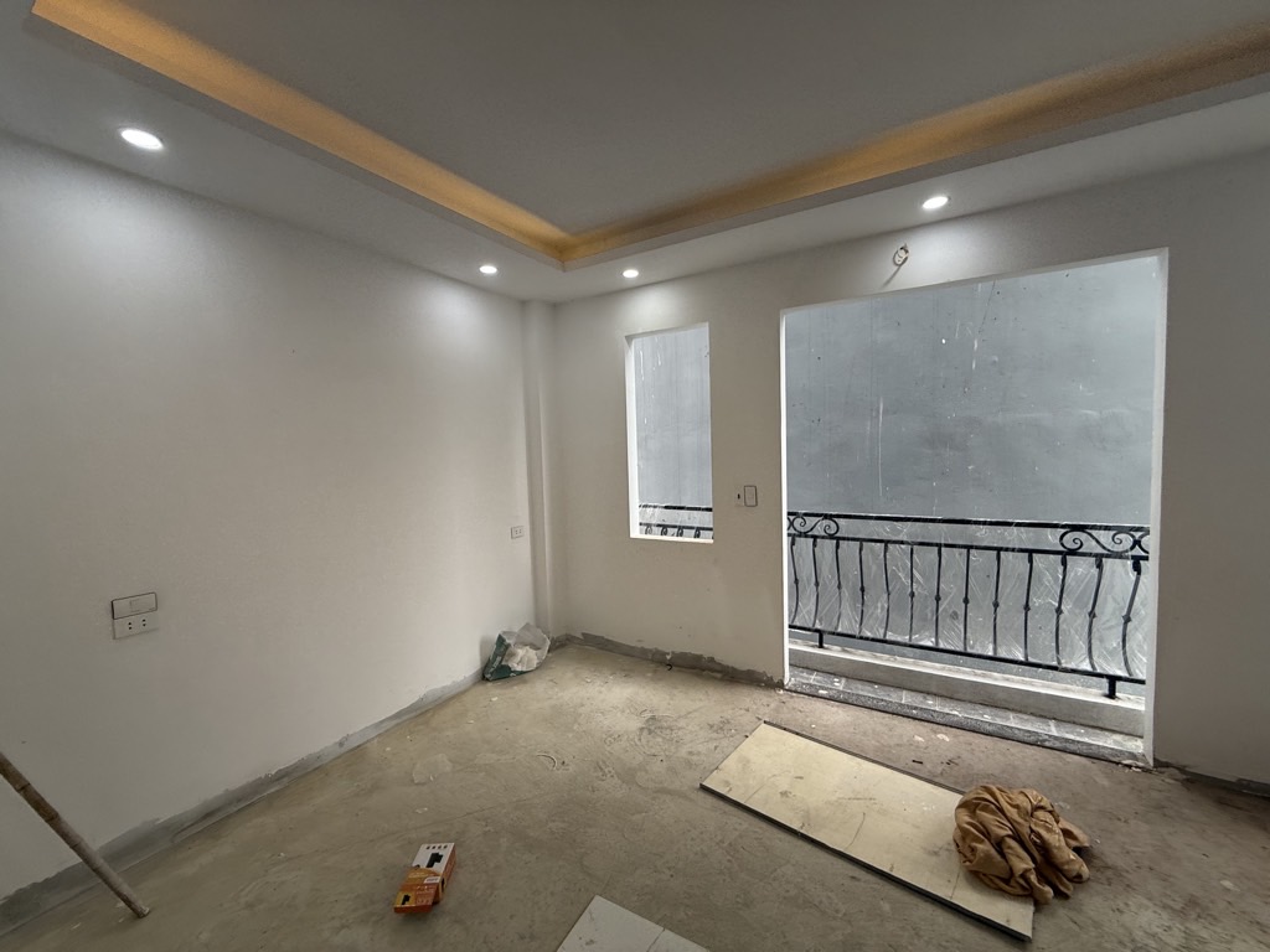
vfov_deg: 85.7
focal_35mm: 14
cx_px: 635
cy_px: 476
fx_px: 514
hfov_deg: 102.1
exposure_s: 1/176
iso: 64
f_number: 2.2
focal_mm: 2.22
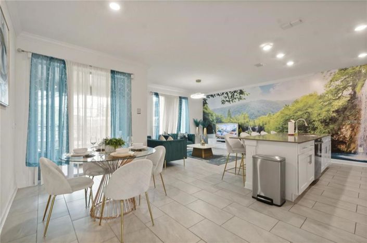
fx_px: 153
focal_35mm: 15
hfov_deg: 100.5
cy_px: 122
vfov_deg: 77.0
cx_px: 184
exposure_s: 1/3
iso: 200
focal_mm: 10
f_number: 8
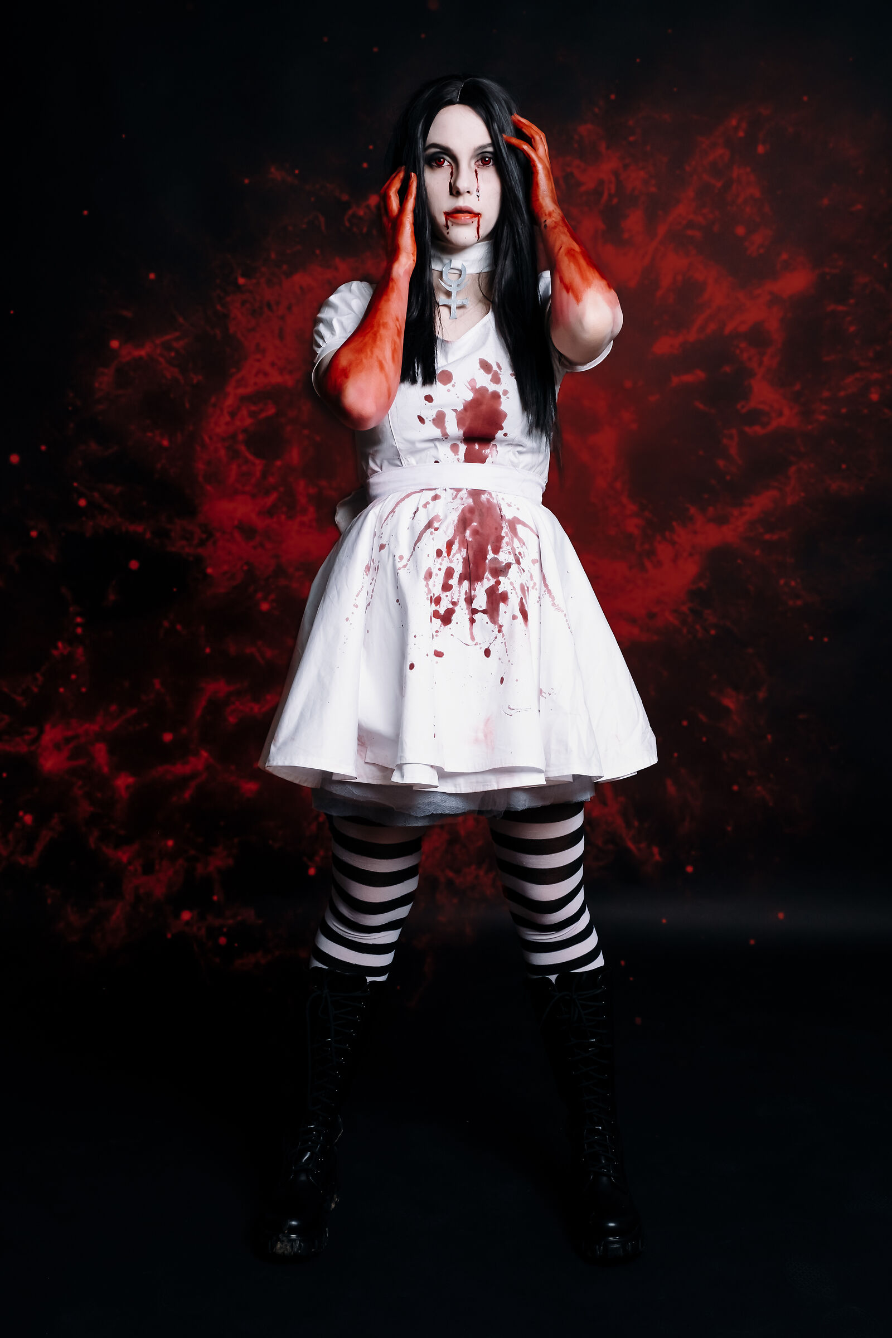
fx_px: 1635
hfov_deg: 30.5
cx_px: 446
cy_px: 669
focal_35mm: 44
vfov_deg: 44.5
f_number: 7.1
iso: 160
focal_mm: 29.2
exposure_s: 1/125
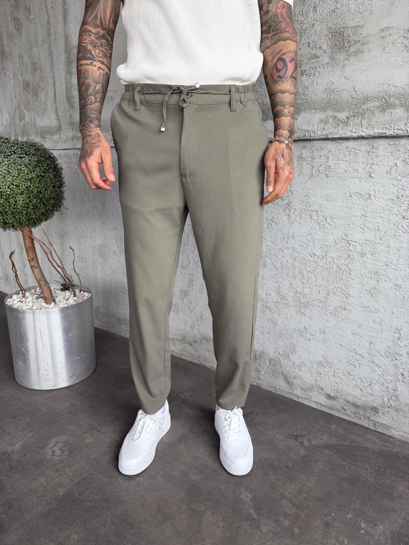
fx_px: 378
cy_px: 272
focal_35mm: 24
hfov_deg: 56.8
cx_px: 204
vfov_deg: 71.6
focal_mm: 6.76
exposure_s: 1/494
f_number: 1.78
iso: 80
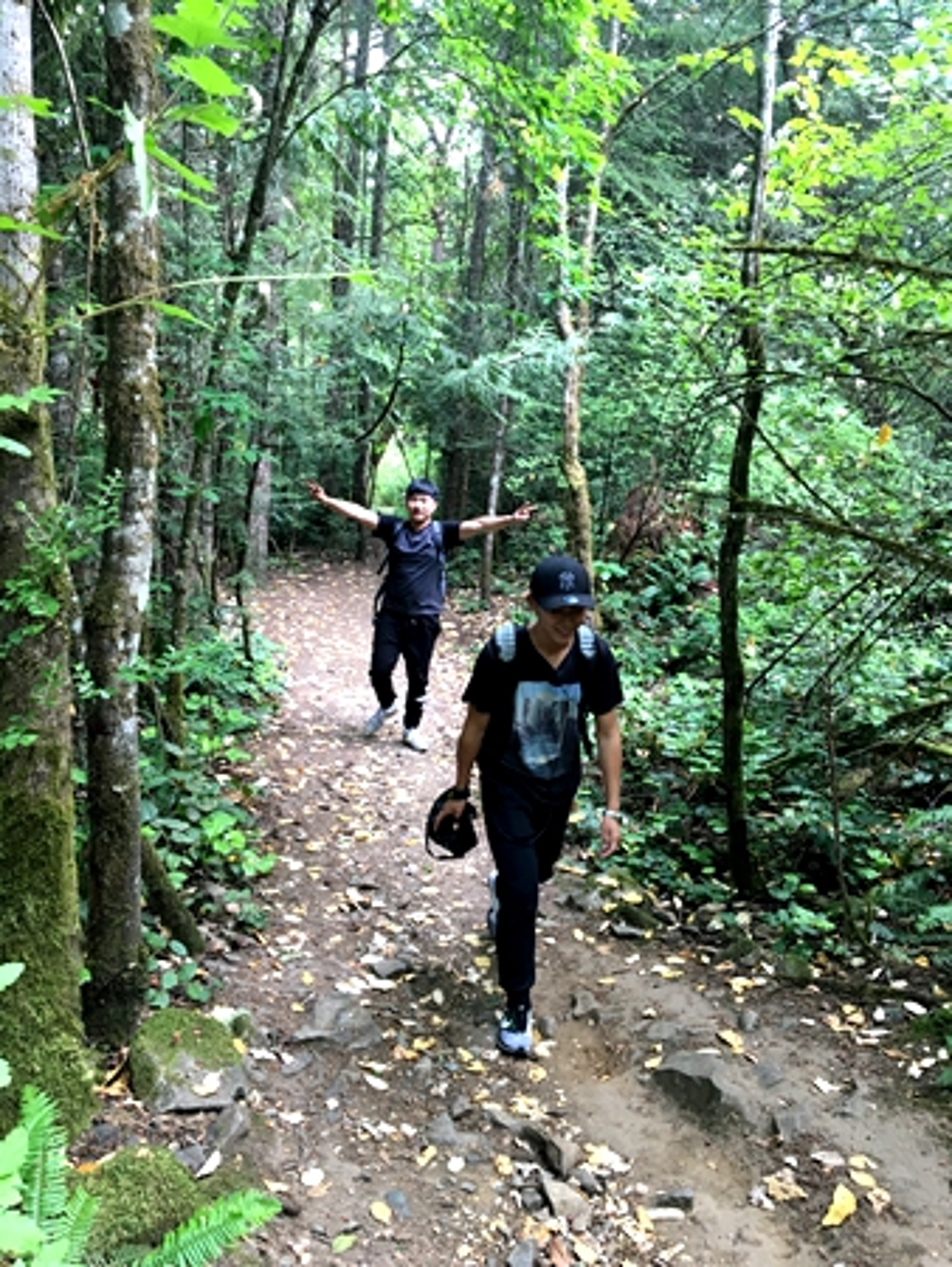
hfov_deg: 48.3
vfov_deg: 61.6
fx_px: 1062
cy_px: 634
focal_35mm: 29
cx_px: 476
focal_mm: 4.15
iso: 40
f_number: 2.2
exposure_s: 1/30
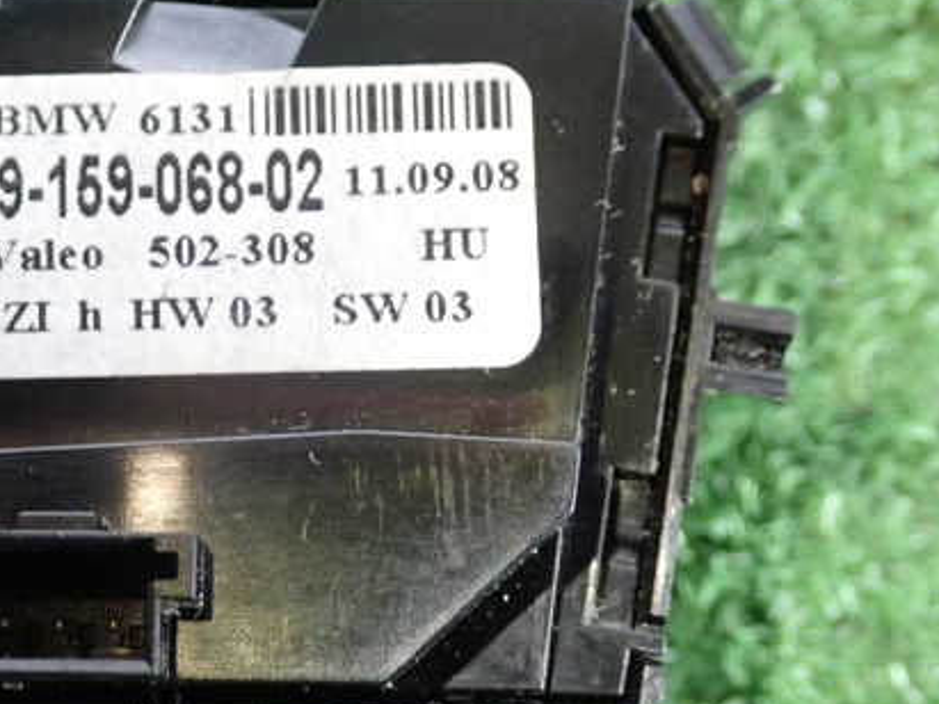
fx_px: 1980
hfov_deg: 26.5
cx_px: 279
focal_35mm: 73
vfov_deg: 20.2
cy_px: 373
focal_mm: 9.01
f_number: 3.2
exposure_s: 1/25
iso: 800
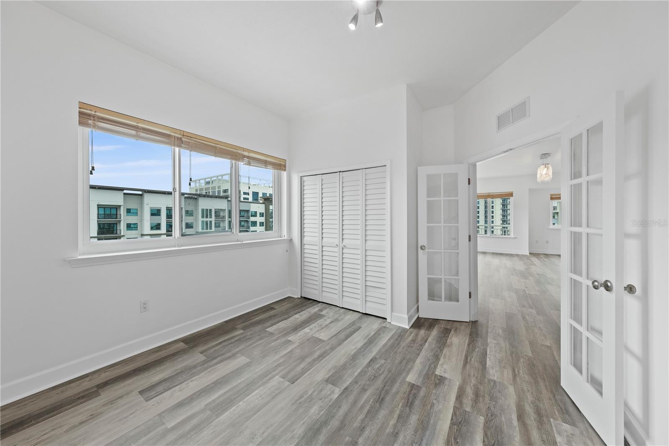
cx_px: 334
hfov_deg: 112.6
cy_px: 223
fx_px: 223
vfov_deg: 90.0
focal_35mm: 12
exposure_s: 1/15
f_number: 7.1
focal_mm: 8
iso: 320
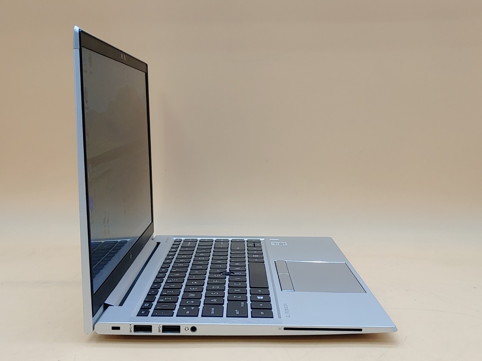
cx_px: 241
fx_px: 613
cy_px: 180
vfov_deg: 32.9
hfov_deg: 42.9
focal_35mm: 44
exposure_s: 1/116
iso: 50
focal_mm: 4.36
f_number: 1.8
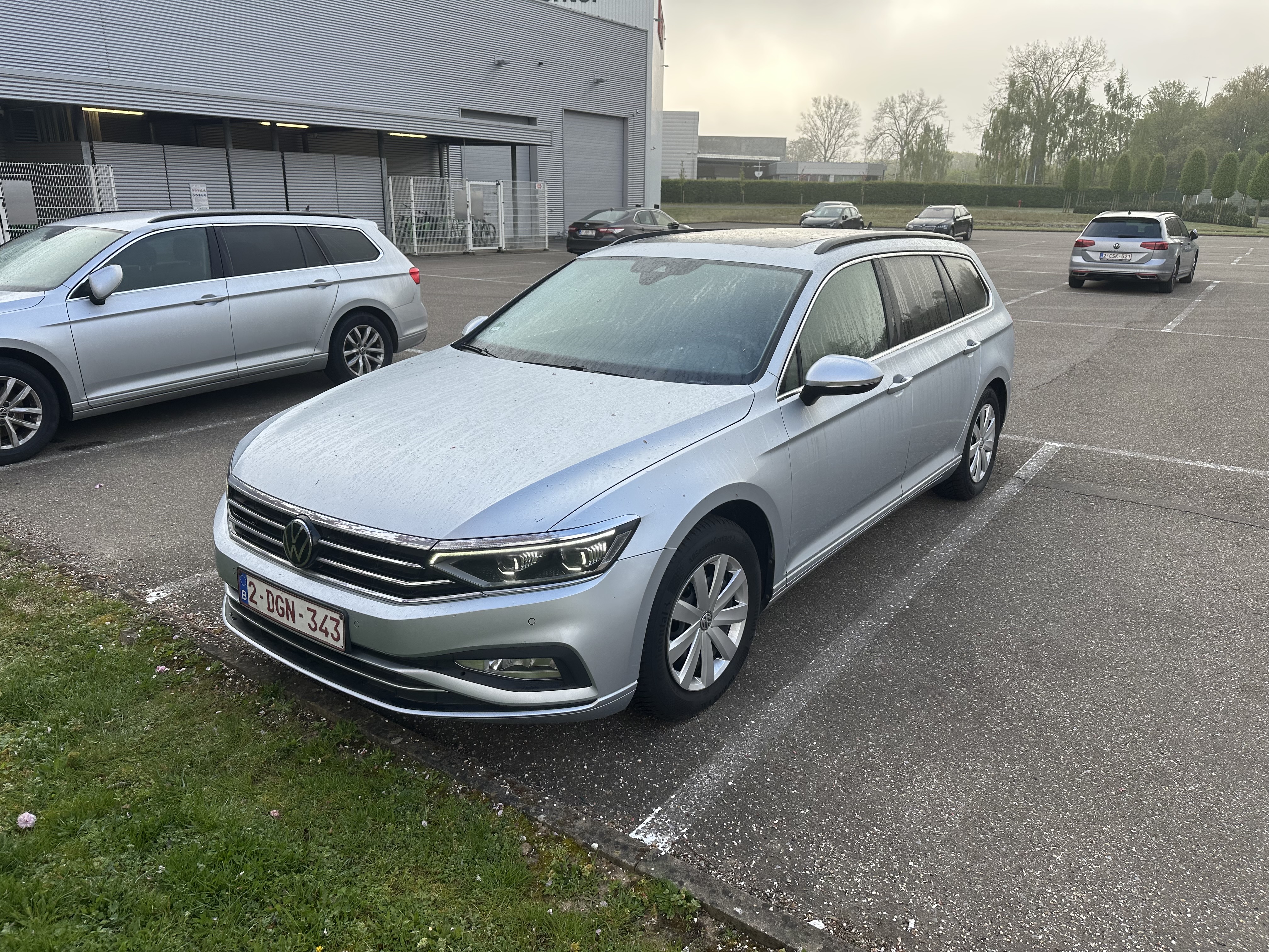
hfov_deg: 71.6
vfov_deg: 56.8
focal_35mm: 24
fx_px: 880
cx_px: 634
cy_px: 476
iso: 80
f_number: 1.78
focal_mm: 6.86
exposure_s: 1/1144
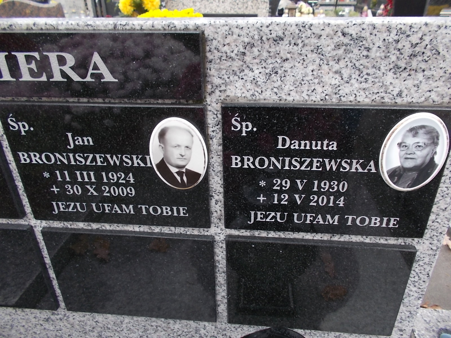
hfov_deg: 67.3
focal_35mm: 26
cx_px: 226
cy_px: 169
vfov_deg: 53.1
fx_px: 339
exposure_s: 1/125
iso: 80
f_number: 3.2
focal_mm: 4.6
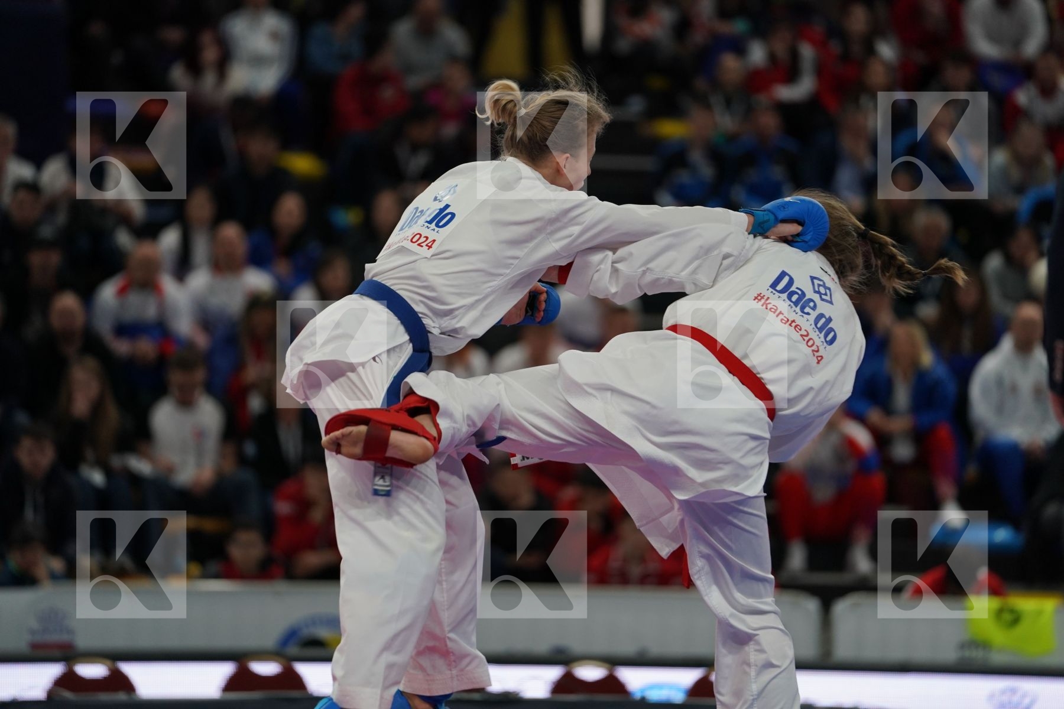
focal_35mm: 200
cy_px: 354
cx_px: 532
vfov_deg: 6.9
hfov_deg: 10.3
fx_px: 5911
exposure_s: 1/1000
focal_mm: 200
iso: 1250
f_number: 2.8
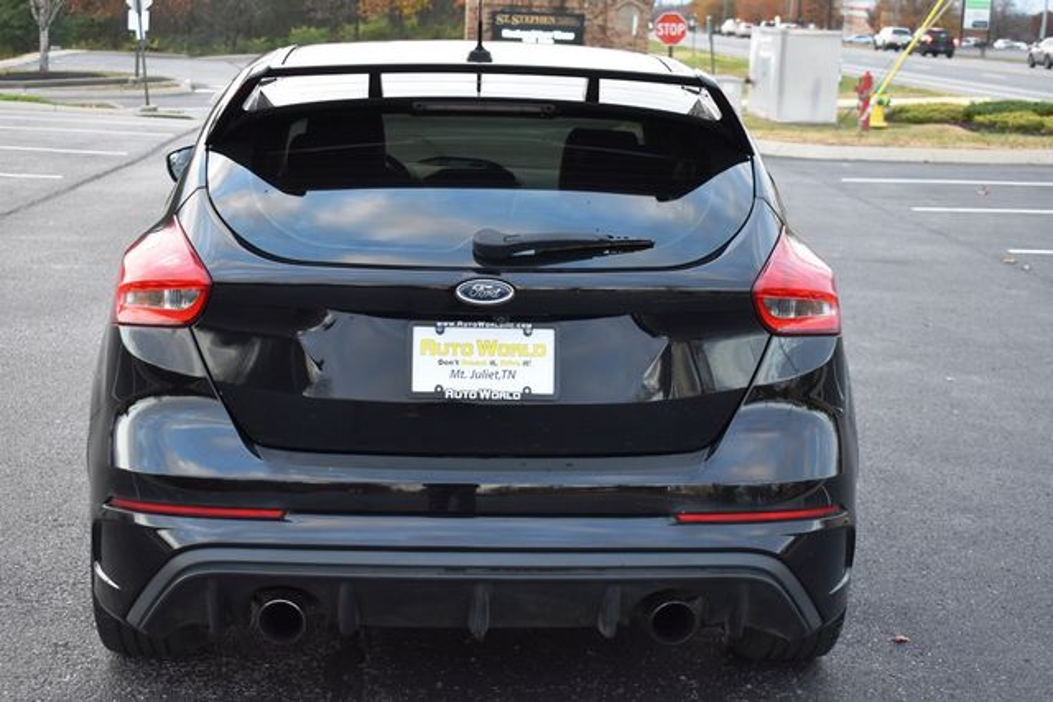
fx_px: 1755
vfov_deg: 22.6
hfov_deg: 33.4
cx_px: 526
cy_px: 351
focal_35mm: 60
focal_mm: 40
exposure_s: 1/125
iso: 900
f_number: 4.8
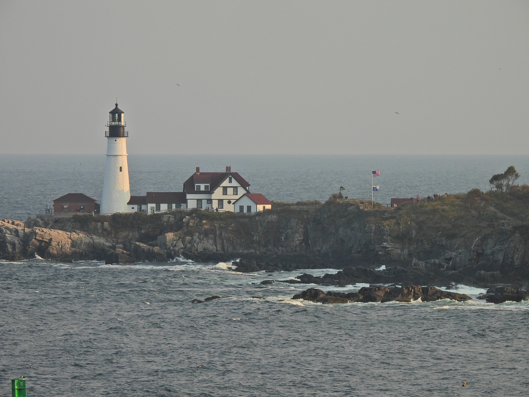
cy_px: 198
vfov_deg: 4.2
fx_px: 5349
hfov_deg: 5.7
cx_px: 264
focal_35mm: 350
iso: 100
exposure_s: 1/500
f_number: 5
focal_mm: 62.5
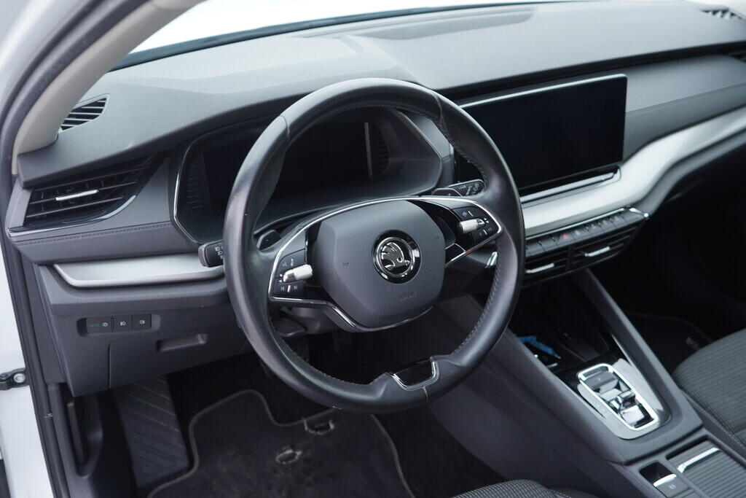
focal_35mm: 36
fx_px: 746
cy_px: 249
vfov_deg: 36.9
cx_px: 373
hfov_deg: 53.1
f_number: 2.8
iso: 200
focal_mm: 24
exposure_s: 1/40
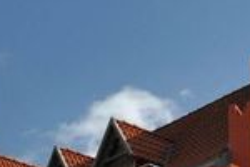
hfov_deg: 14.1
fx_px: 1000
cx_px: 243
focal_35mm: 144
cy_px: 443
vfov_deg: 8.5
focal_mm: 16
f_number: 8
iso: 200
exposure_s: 1/200
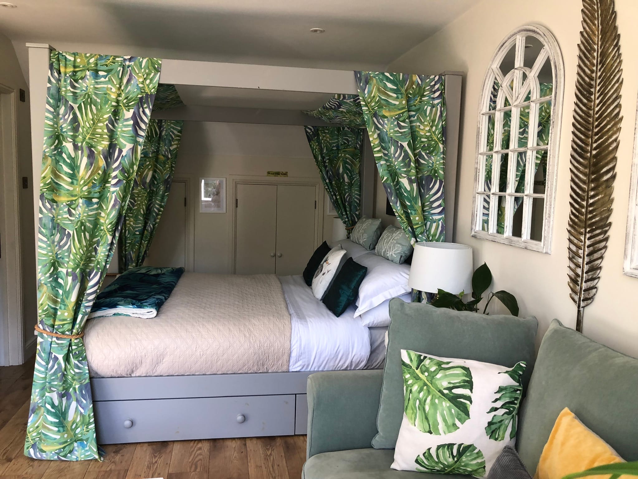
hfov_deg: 63.4
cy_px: 240
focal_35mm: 28
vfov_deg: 49.7
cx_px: 319
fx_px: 516
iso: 25
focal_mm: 3.99
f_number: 1.8
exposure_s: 1/30
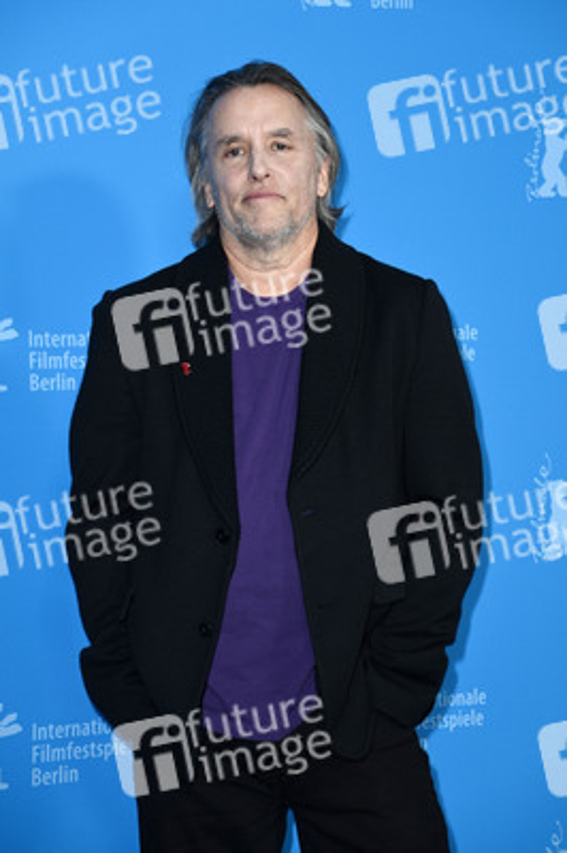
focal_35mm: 116
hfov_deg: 11.8
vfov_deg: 17.7
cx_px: 284
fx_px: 2745
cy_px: 426
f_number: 5.6
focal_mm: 116
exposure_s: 1/200
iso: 800
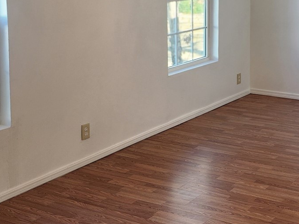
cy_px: 26
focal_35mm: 65
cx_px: 269
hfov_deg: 28.6
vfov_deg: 22.1
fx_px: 562
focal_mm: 6.4
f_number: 1.8
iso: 50
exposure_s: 1/120
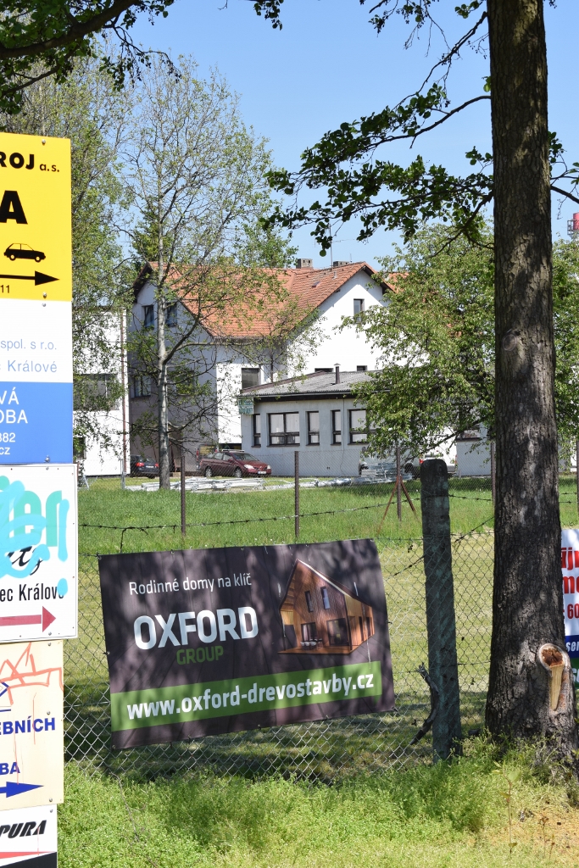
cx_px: 290
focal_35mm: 82
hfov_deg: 16.6
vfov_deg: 24.6
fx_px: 1989
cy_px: 434
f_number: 9
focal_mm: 55
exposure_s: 1/320
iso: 200
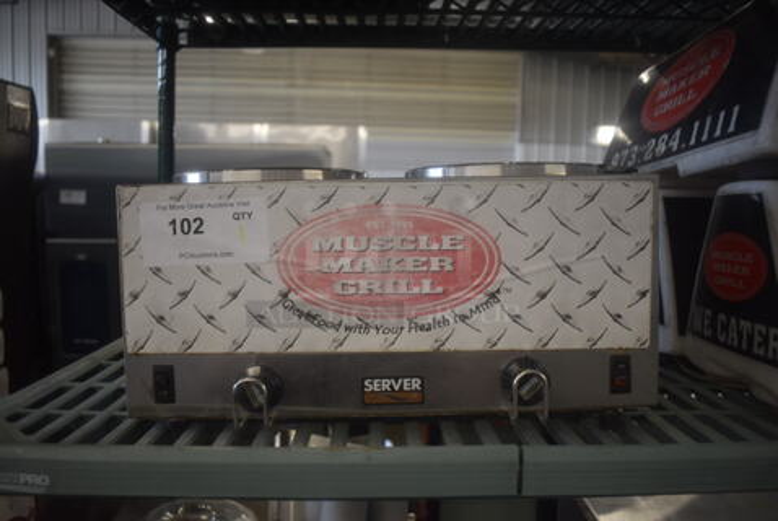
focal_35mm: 30
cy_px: 260
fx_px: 649
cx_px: 389
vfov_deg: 43.7
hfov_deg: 61.9
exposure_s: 1/250
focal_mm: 20
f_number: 3.8
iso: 560
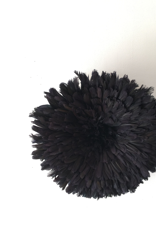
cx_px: 93
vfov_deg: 59.7
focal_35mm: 32
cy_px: 125
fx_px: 218
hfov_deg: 39.3
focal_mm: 4.15
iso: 32
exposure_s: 1/33
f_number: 2.2
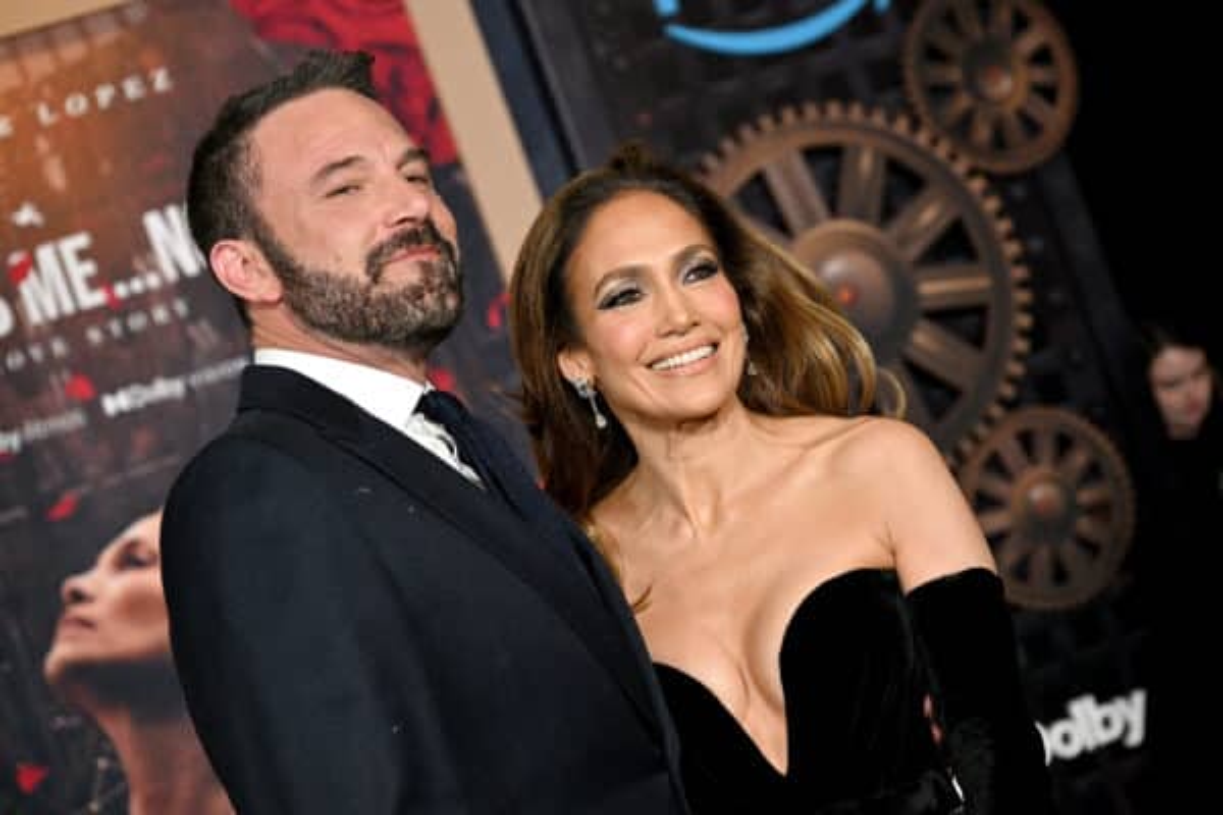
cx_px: 612
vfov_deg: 14.6
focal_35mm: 94
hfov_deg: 21.7
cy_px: 408
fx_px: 3193
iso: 1000
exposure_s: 1/250
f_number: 4.5
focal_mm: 94
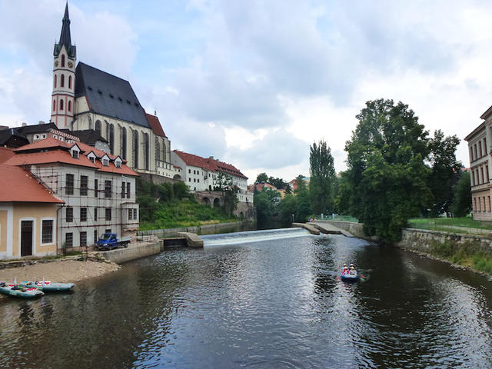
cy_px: 184
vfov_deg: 54.9
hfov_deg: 69.4
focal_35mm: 25
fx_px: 355
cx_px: 246
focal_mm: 4.3
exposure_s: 1/320
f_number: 4
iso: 250
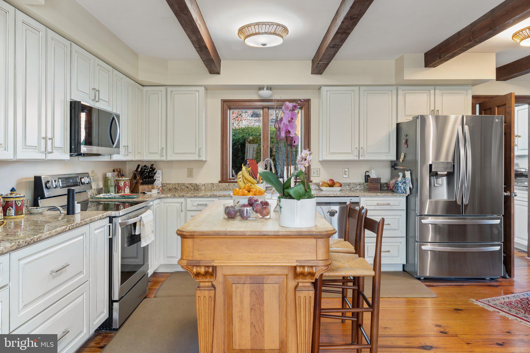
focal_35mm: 24
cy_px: 176
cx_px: 265
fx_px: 353
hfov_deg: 73.7
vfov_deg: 53.1
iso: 500
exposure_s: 1/2.5
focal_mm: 24
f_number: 8
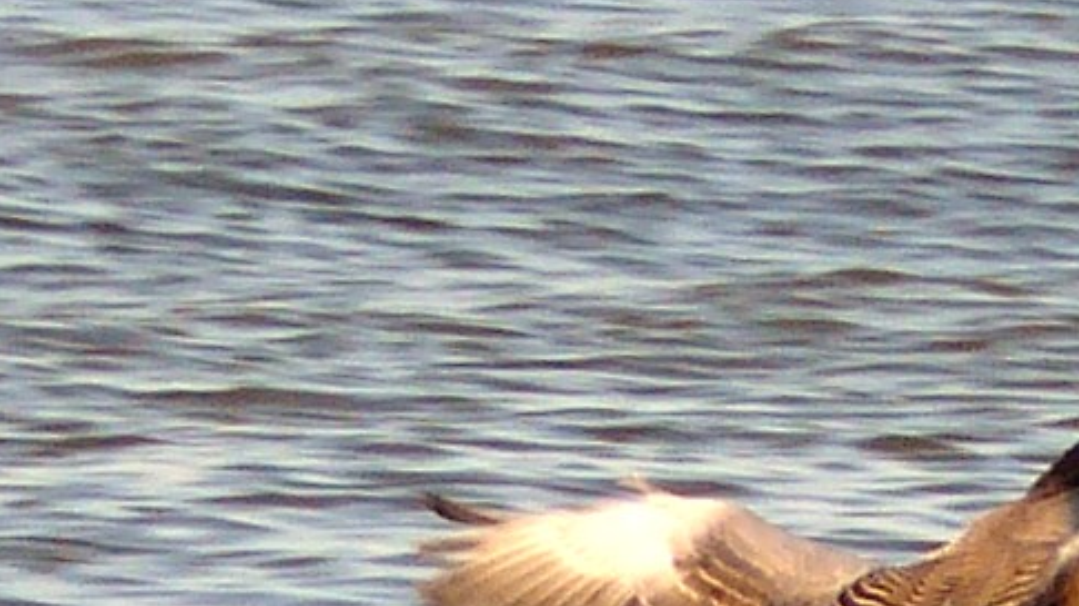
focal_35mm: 2975
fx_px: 85089
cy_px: 1121
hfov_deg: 0.7
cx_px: 584
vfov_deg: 0.4
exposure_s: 1/250
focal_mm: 72
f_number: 5
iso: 100
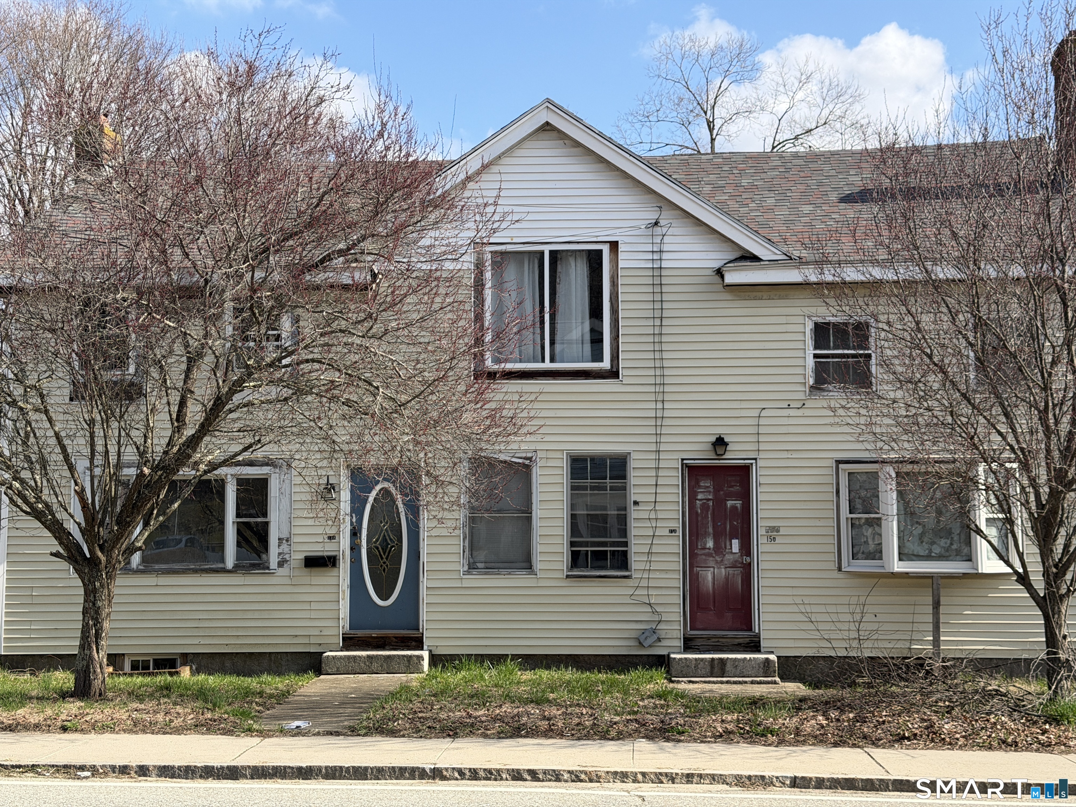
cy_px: 404
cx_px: 538
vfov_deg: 30.3
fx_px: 1492
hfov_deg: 39.7
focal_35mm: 48
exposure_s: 1/3378
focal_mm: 6.76
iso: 80
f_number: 1.78
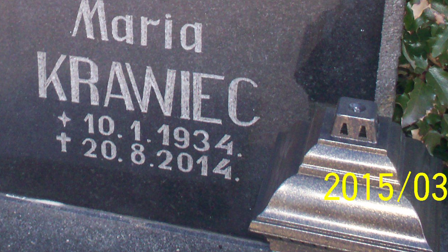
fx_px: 962
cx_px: 86
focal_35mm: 81
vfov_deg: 14.4
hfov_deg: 25.7
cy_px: -69
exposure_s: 1/60
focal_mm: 6
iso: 140
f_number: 4.5
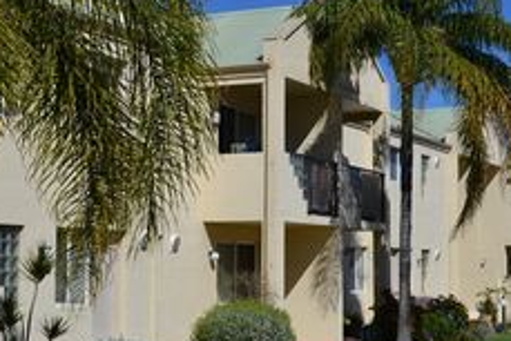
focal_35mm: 80
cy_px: 182
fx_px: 1136
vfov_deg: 17.1
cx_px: 208
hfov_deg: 25.3
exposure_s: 1/320
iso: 100
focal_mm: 26
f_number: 9
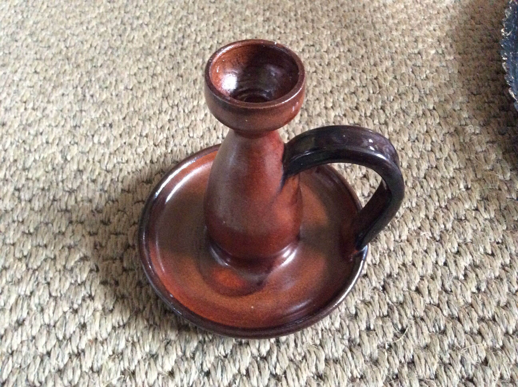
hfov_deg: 56.9
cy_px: 194
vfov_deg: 44.1
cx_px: 259
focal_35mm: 32
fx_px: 478
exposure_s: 1/17
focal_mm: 3.3
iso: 500
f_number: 2.4
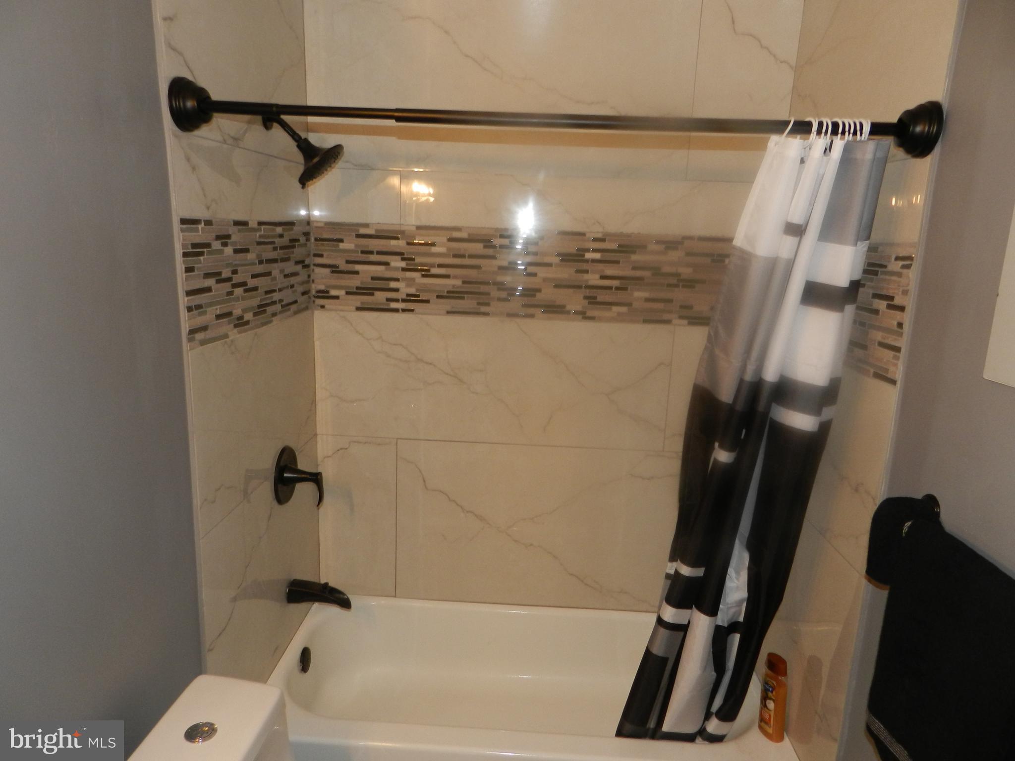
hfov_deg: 73.9
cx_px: 508
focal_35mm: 23
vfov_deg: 58.9
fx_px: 674
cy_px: 380
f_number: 3.4
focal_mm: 4
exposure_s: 1/30
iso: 200
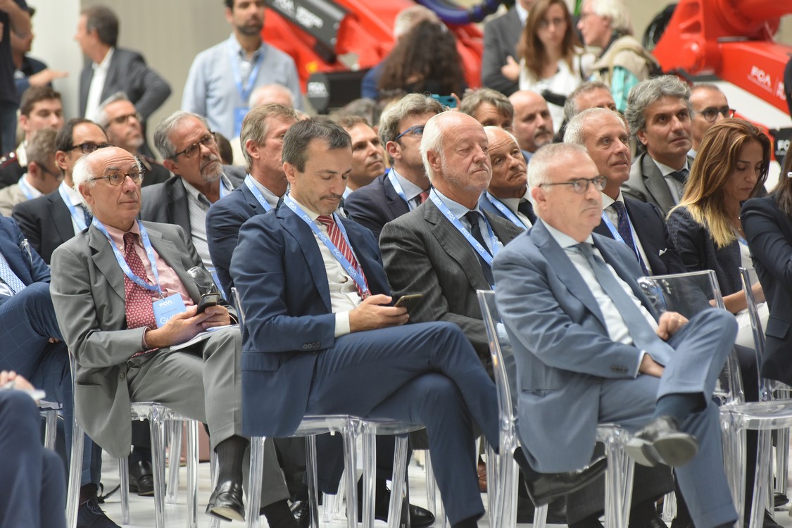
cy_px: 264
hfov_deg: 10.3
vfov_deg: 6.9
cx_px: 396
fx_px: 4400
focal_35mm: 200
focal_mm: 200
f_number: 5
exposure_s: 1/250
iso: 2500
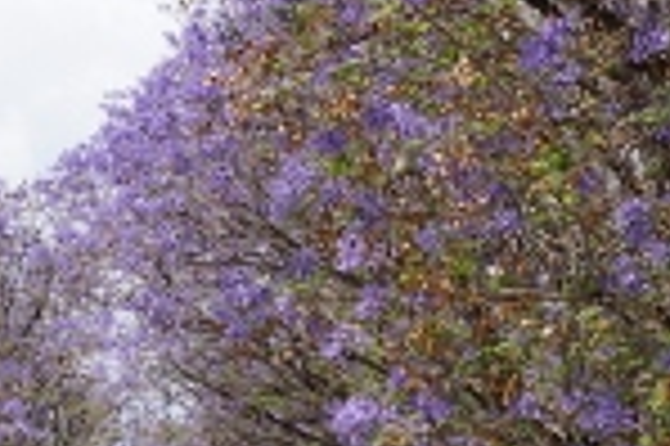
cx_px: 164
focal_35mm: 168
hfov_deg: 12.2
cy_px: 455
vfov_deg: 8.1
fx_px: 3116
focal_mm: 35
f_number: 11
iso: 100
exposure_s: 1/160
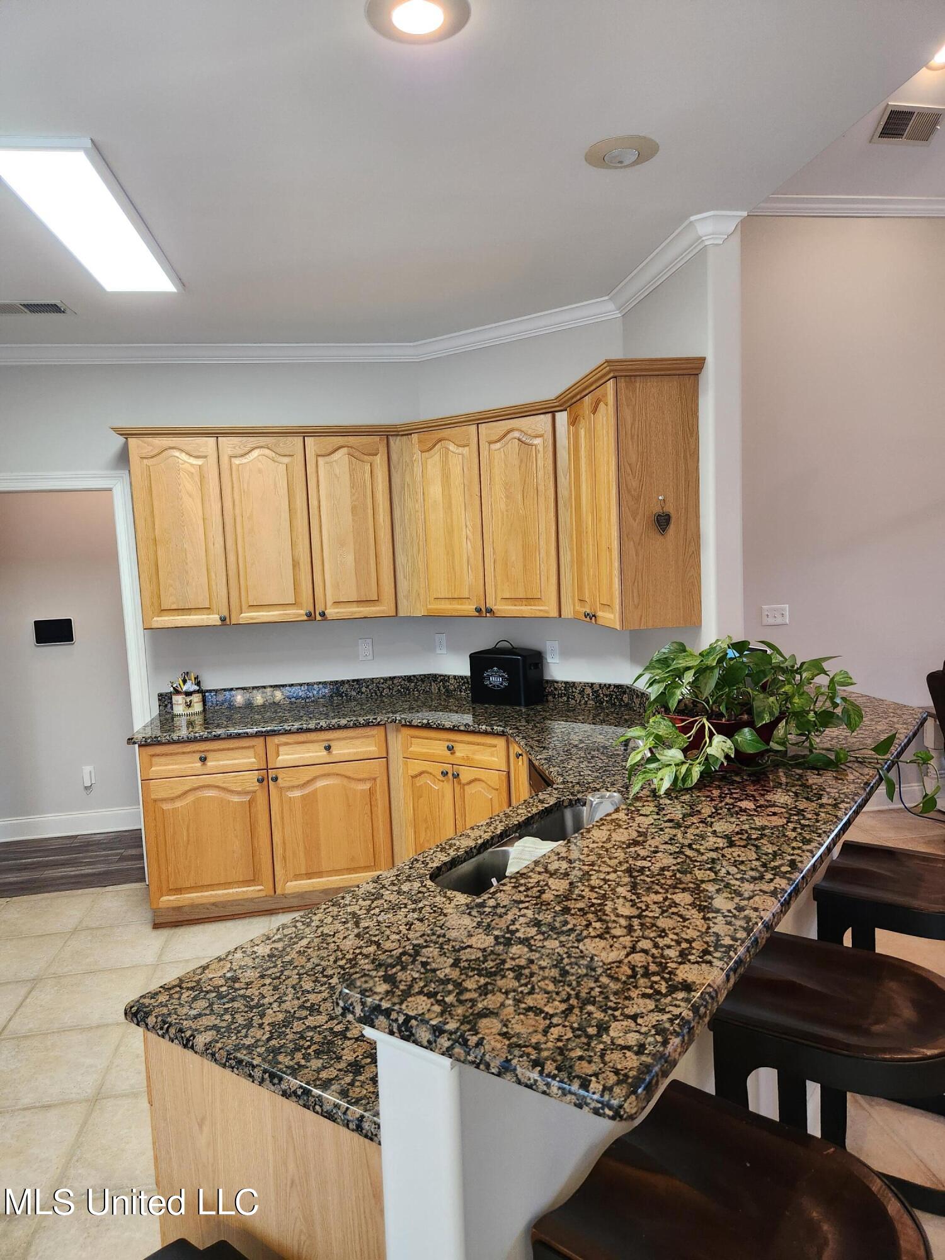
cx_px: 472
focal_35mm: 23
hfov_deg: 58.9
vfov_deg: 73.9
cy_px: 630
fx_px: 837
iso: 250
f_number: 1.8
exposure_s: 1/120
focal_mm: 5.4
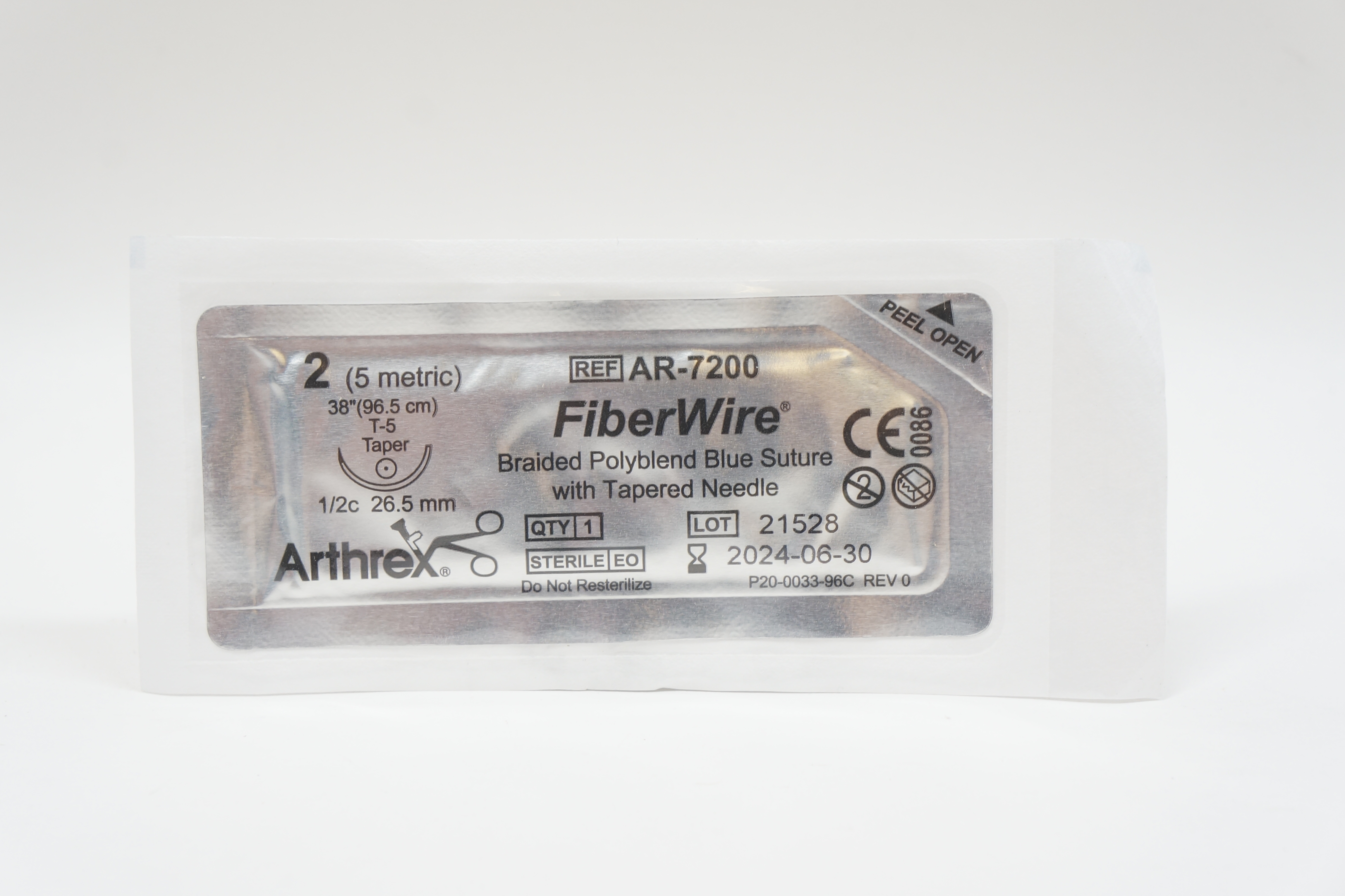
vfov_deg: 24.6
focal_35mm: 55
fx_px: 2055
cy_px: 446
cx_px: 660
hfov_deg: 36.2
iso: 400
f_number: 7.1
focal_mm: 36
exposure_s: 1/40
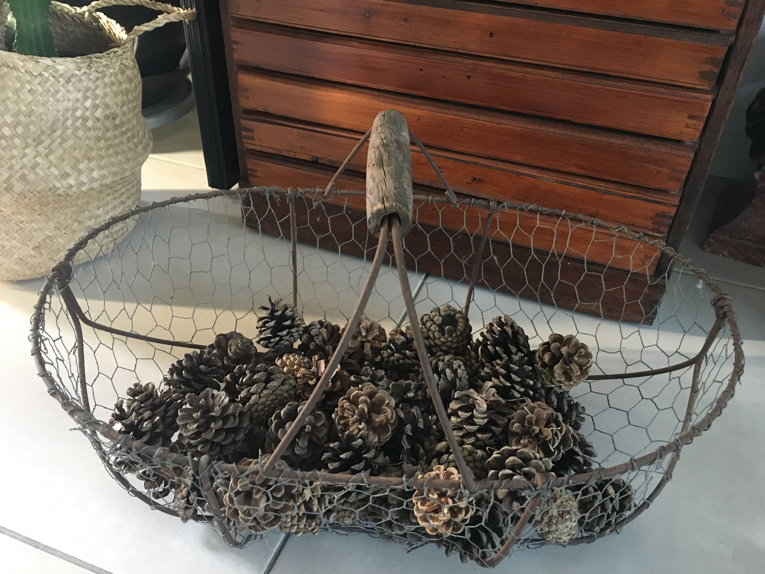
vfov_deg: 48.2
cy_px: 287
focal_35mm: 29
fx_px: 641
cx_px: 382
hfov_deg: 61.7
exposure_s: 1/17
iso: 200
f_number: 2.2
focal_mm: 4.15
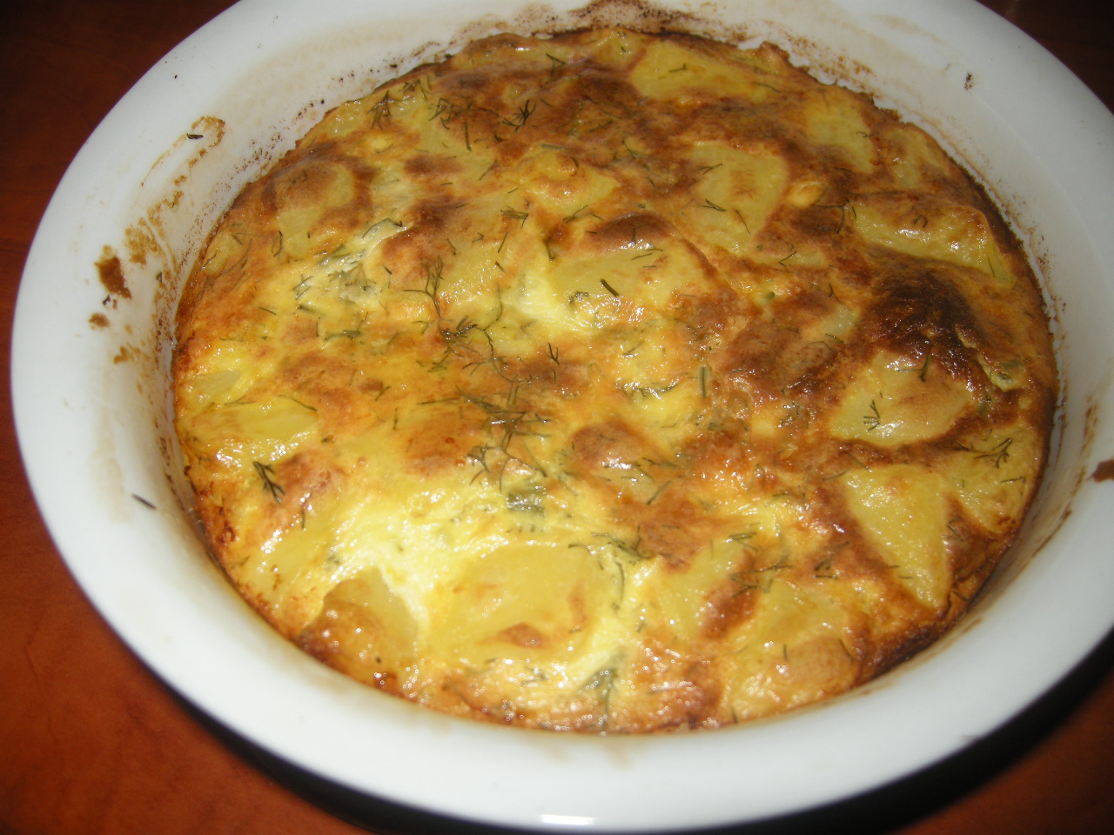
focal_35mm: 35
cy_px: 418
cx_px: 557
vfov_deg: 40.7
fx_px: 1126
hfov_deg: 52.6
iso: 64
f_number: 2.7
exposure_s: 1/60
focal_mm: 7.5
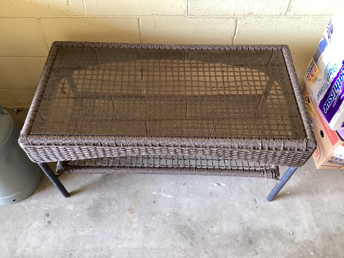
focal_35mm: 31
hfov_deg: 58.3
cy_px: 129
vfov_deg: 45.4
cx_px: 172
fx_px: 308
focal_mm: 3.3
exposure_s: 1/60
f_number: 2.4
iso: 125
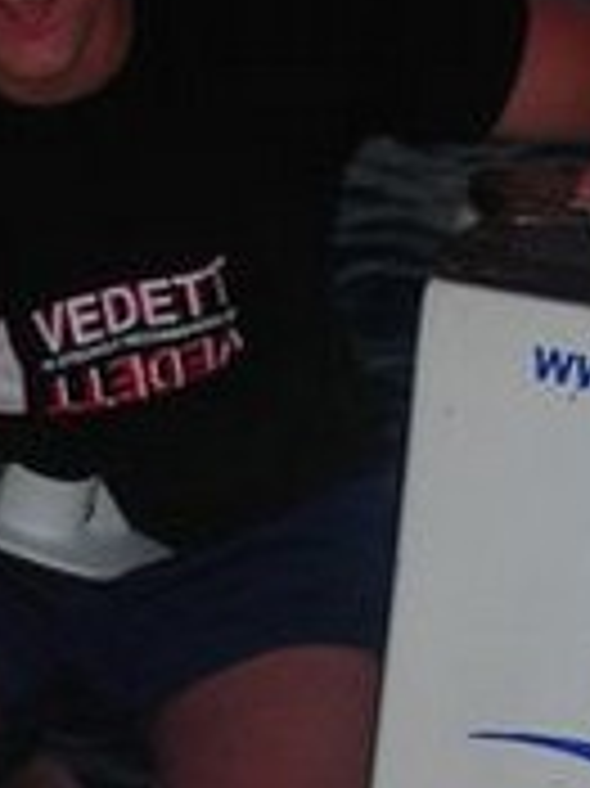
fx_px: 3117
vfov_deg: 14.1
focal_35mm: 137
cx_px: -18
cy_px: 842
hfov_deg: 10.7
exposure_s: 1/60.1
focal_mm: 6.3
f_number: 3.2
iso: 50
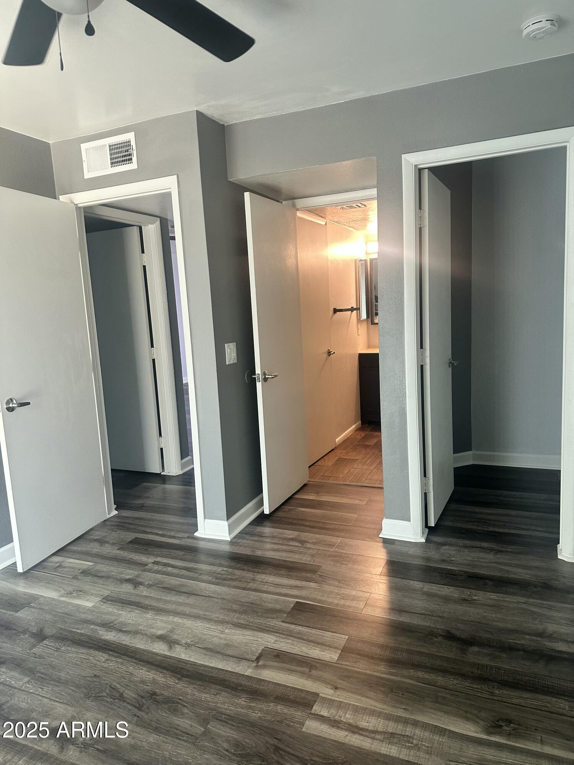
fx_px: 531
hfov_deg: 56.8
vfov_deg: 71.6
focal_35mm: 24
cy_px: 382
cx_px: 287
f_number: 1.78
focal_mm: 6.86
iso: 200
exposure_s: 1/60
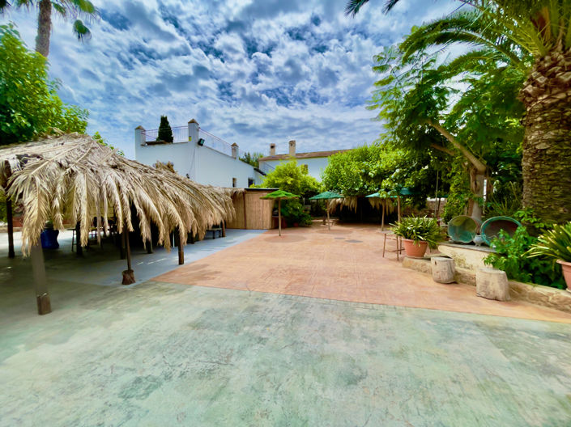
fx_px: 214
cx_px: 286
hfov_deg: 106.2
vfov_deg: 89.9
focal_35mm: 13
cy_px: 214
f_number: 2.4
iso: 25
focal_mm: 1.54
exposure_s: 1/1020
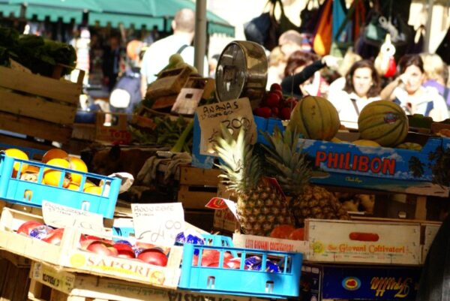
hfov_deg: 13.7
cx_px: 225
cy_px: 150
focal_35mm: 150
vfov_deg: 9.2
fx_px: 1876
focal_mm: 100
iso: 800
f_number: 8
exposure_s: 1/640
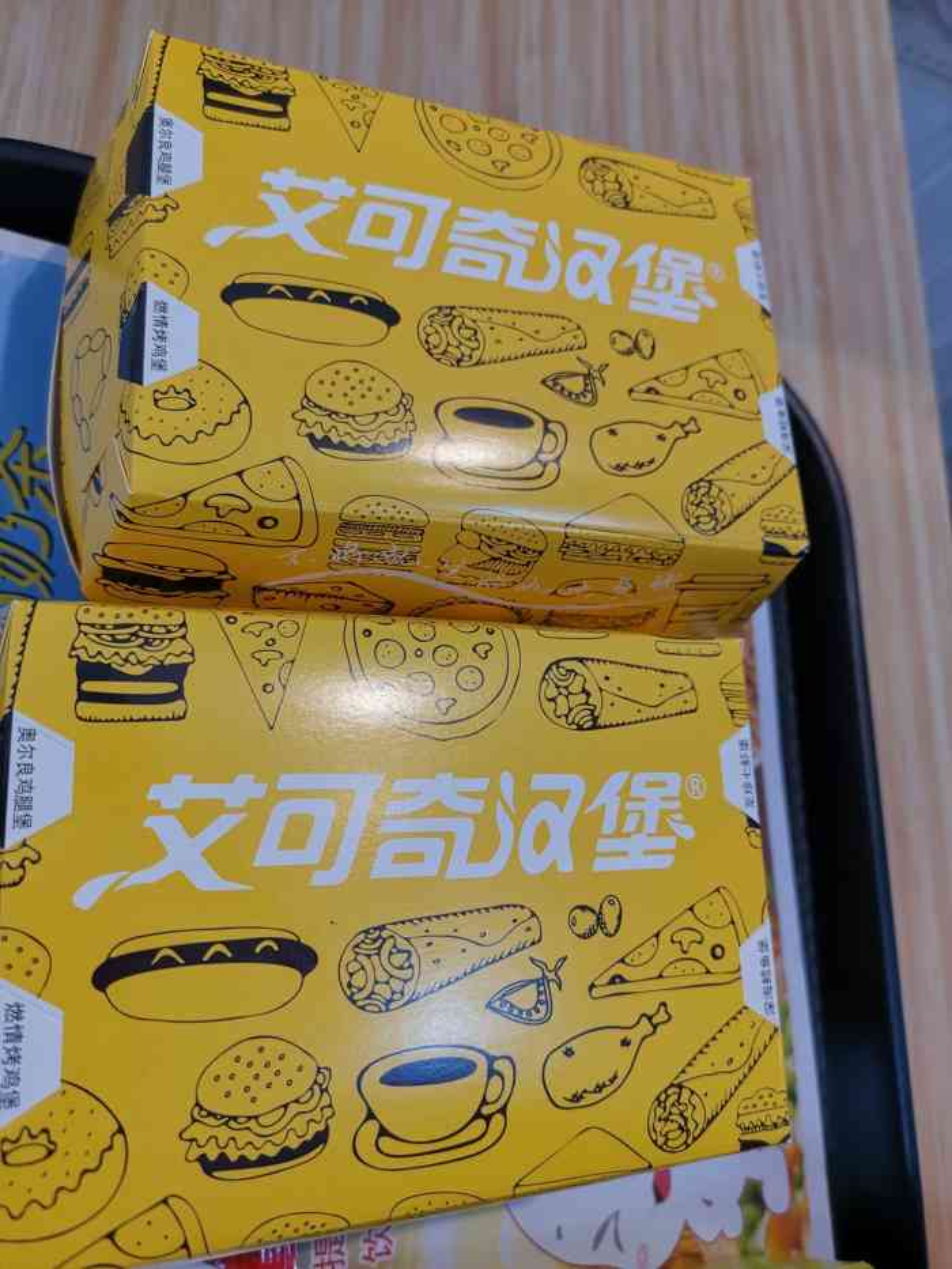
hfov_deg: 53.1
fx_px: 953
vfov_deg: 67.3
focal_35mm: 26
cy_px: 634
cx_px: 476
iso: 50
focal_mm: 4.75
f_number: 1.8
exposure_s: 1/143
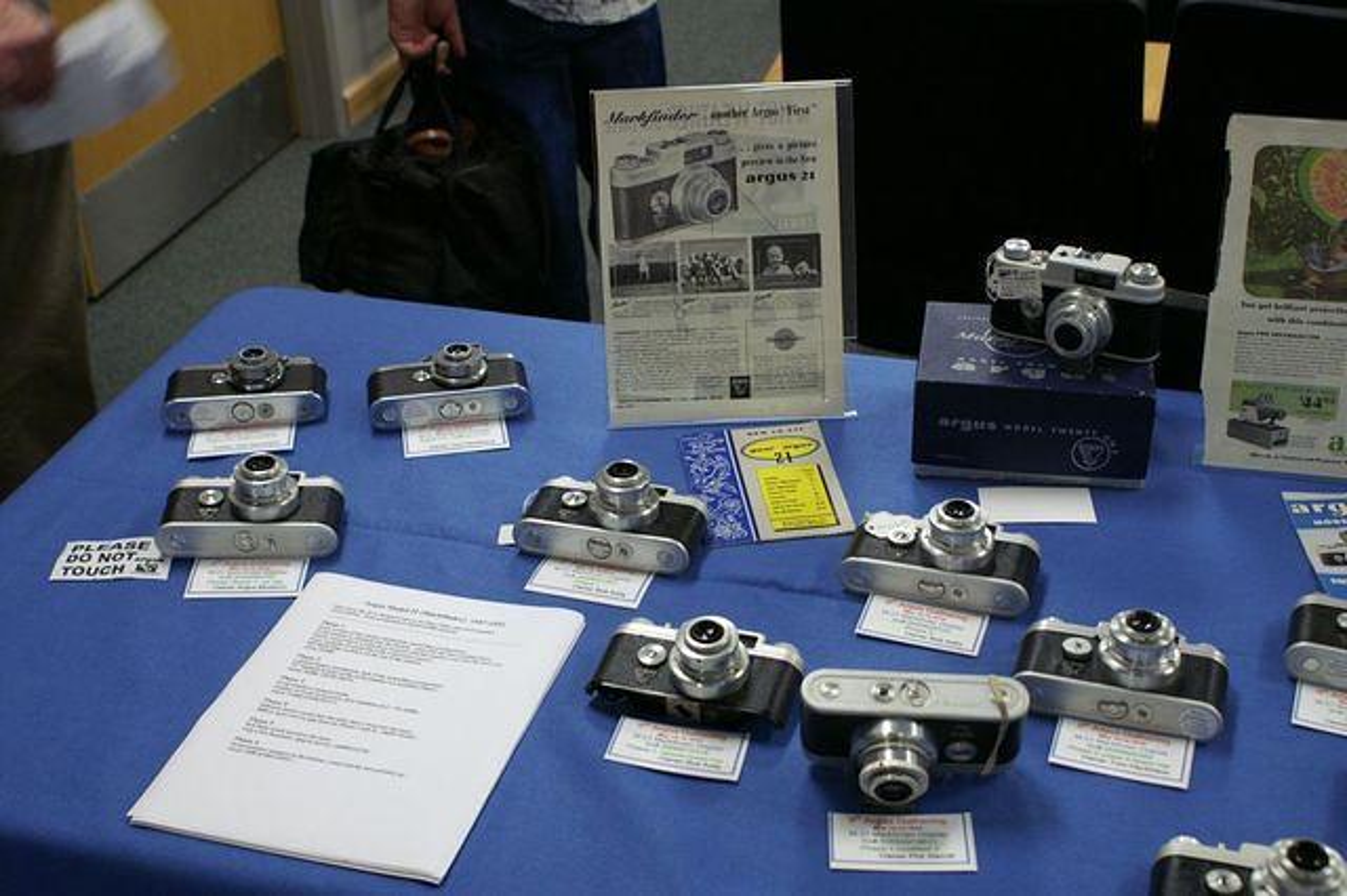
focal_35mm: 45
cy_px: 448
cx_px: 674
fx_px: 1683
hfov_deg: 43.6
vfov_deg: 29.8
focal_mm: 30
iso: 800
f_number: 5
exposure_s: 1/40
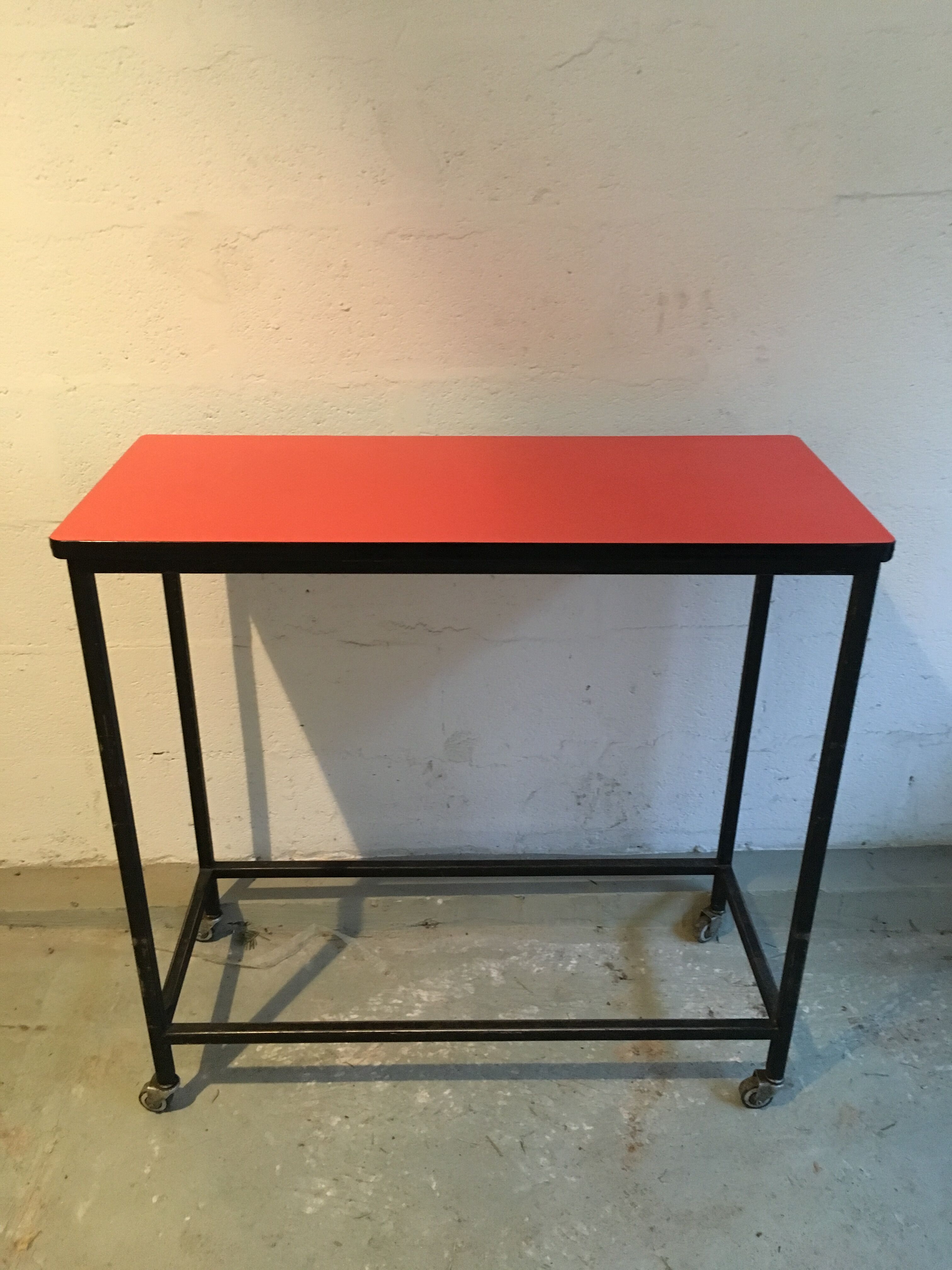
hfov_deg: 48.2
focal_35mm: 29
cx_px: 476
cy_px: 635
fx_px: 1063
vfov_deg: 61.7
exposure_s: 1/17
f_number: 2.2
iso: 250
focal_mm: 4.15
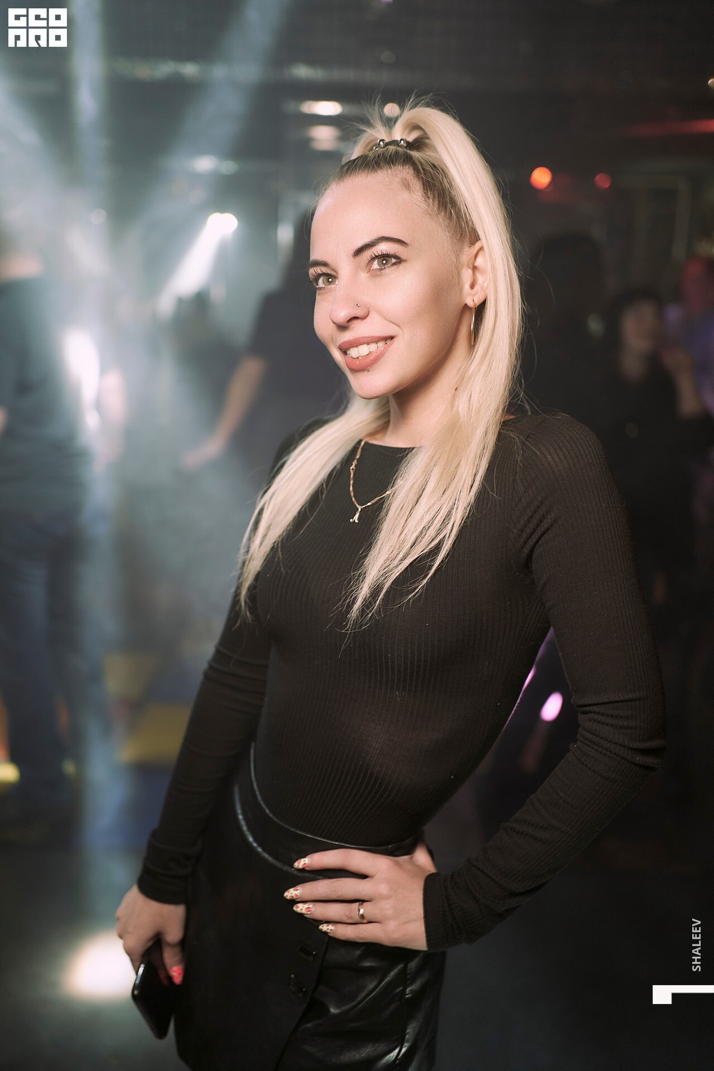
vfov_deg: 54.4
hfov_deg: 37.9
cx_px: 357
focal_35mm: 35
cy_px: 536
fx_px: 1041
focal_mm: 35
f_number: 2
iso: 400
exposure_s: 1/25
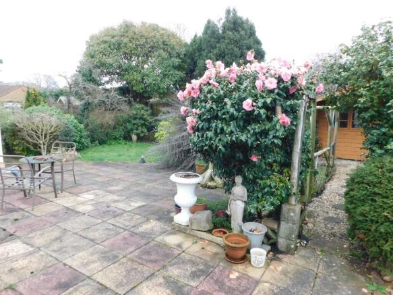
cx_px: 196
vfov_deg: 58.9
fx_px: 261
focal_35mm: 23
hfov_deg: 73.9
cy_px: 148
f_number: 3
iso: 125
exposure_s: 1/100
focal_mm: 4
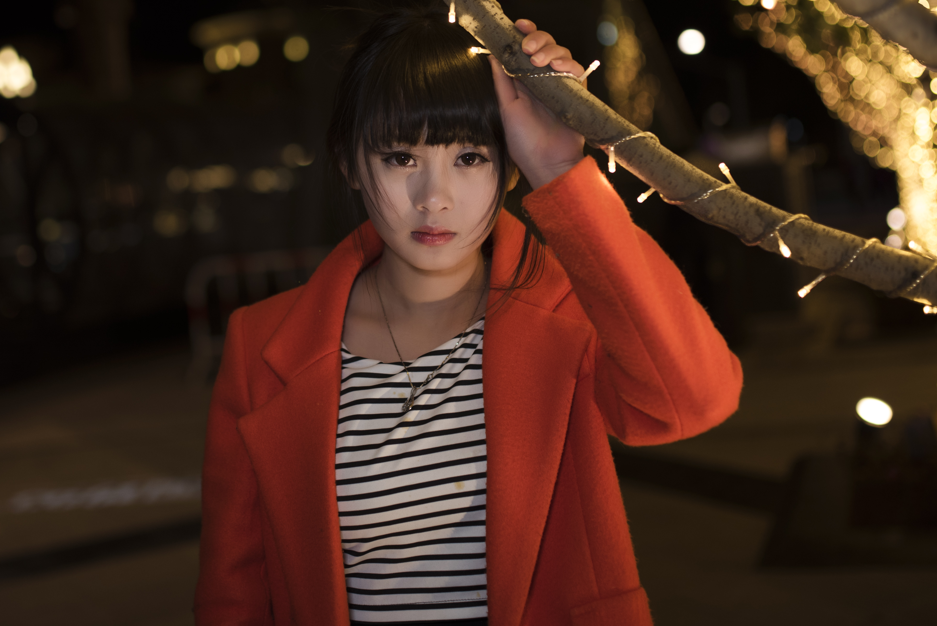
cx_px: 391
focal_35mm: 54
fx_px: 1406
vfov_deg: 24.9
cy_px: 172
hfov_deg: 36.8
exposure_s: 1/125
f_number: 1.4
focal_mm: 35
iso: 320
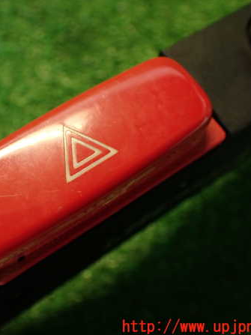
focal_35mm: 43
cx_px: 67
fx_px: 416
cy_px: 168
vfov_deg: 43.9
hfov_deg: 33.0
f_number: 2.4
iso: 250
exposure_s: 1/30
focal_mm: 5.79
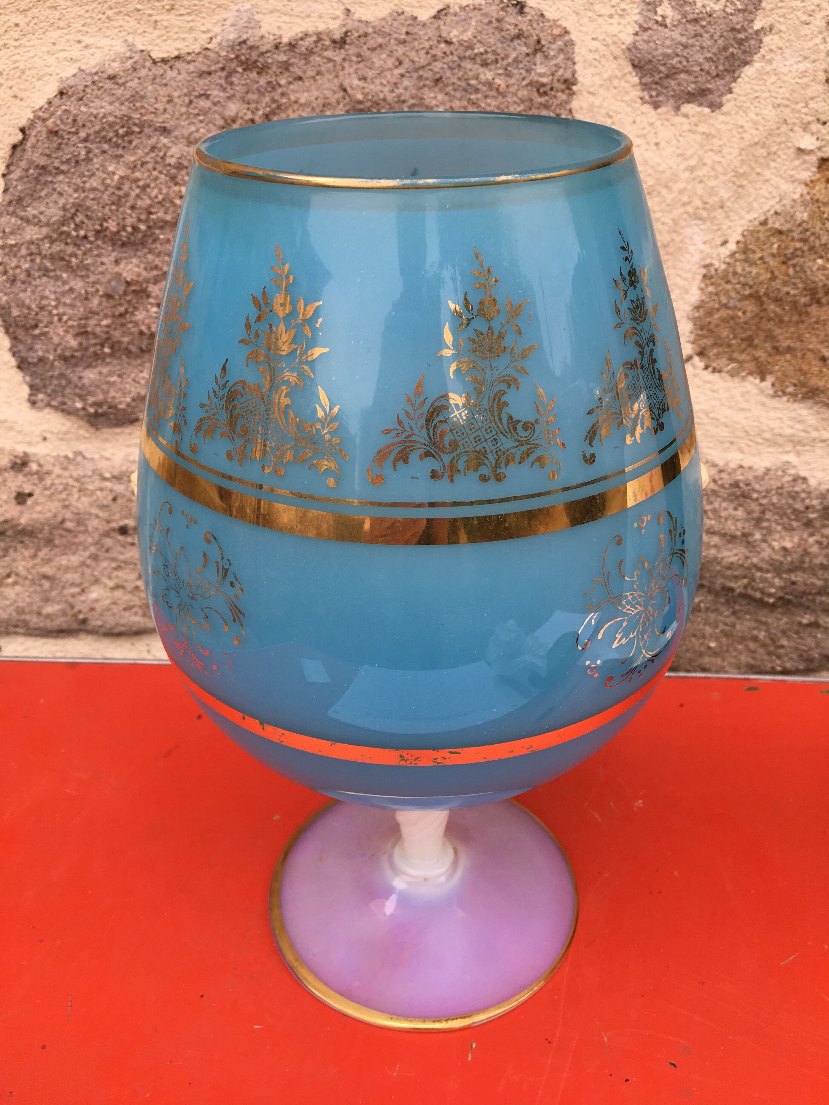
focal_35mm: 29
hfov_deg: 48.2
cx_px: 414
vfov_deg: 61.7
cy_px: 552
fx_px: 926
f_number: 2.2
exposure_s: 1/366
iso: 25
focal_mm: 4.15
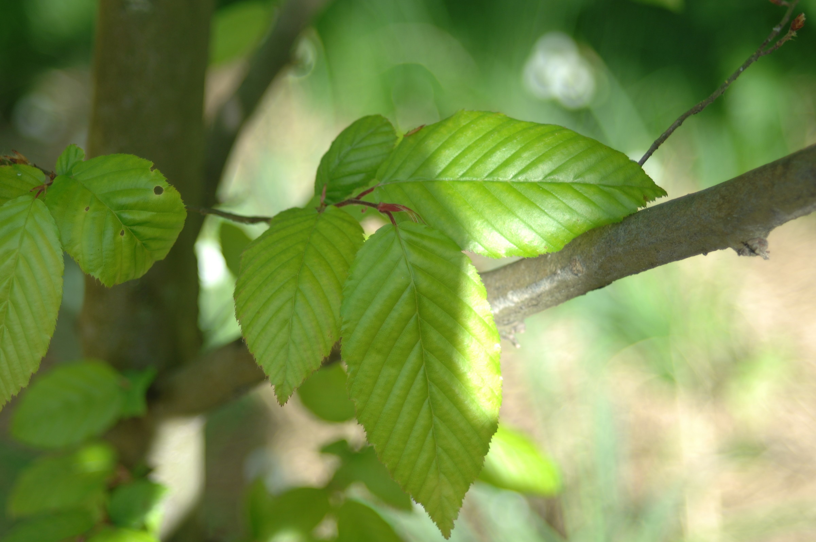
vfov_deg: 13.0
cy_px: 271
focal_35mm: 105
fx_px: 2377
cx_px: 408
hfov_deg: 19.5
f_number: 4.5
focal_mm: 70
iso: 100
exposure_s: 1/160
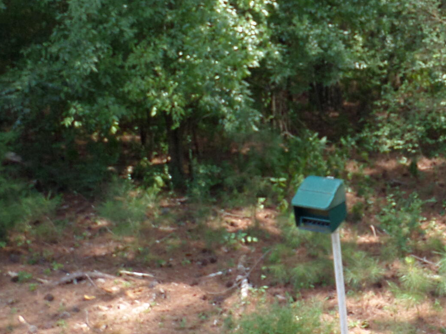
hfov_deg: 25.2
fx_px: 927
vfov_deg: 20.2
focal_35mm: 72
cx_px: 488
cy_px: 66
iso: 80
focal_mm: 4.5
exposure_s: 1/125
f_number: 2.5
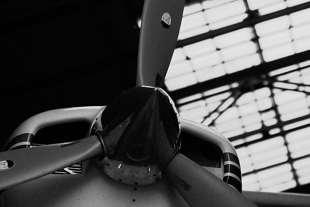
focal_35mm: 131
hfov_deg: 15.6
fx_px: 1128
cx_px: 221
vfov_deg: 10.5
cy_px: 143
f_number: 1.4
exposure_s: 1/500
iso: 2500
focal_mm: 35
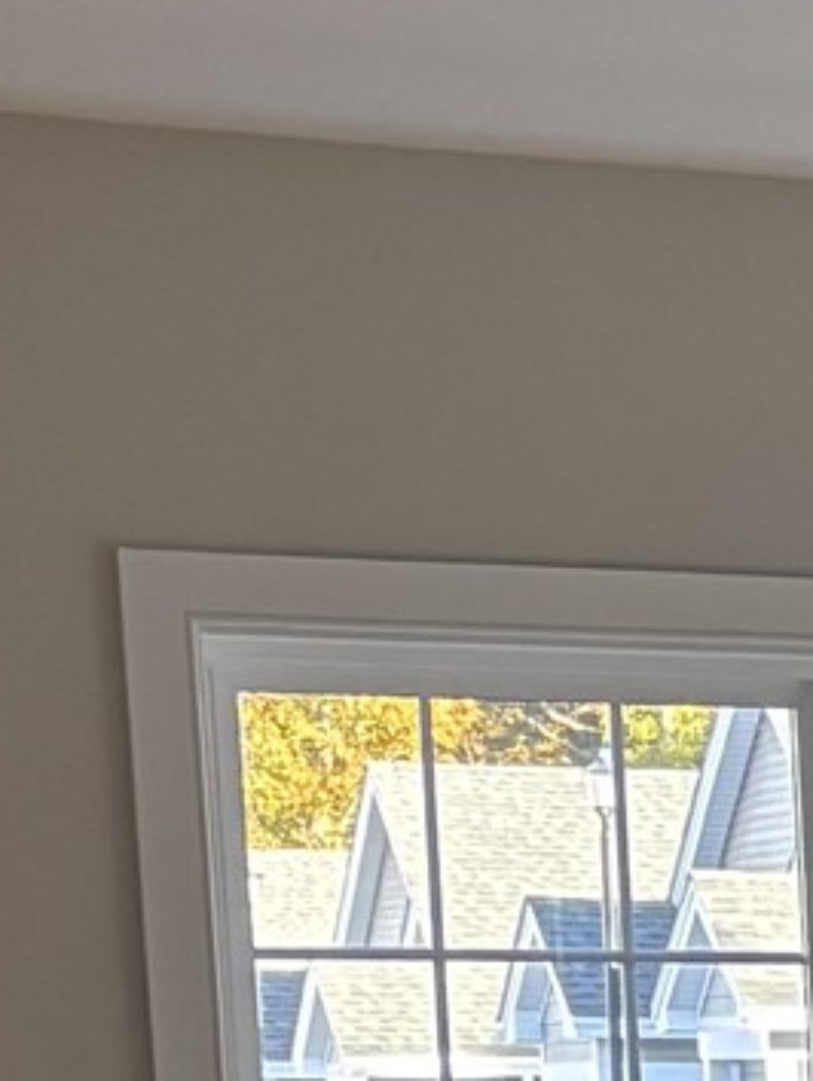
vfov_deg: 10.8
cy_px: 2110
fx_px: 5286
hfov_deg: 8.0
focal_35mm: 169
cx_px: 2115
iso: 125
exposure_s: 1/115
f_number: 1.6
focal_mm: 5.96
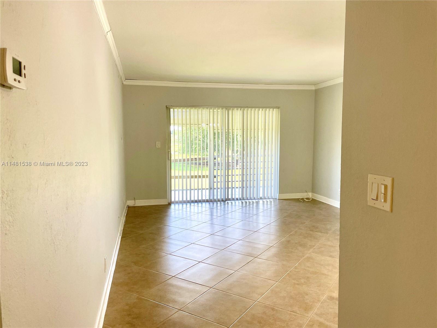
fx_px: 328
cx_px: 218
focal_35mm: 26
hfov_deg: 67.3
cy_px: 164
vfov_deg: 53.1
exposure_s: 1/120
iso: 100
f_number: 1.6
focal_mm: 4.2
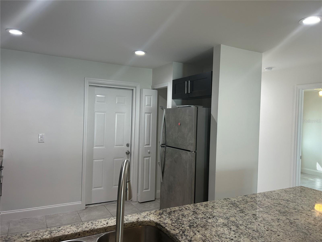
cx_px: 161
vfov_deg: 53.1
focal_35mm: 26
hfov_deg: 67.3
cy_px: 121
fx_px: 242
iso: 125
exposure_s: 1/120
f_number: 1.5
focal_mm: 5.7
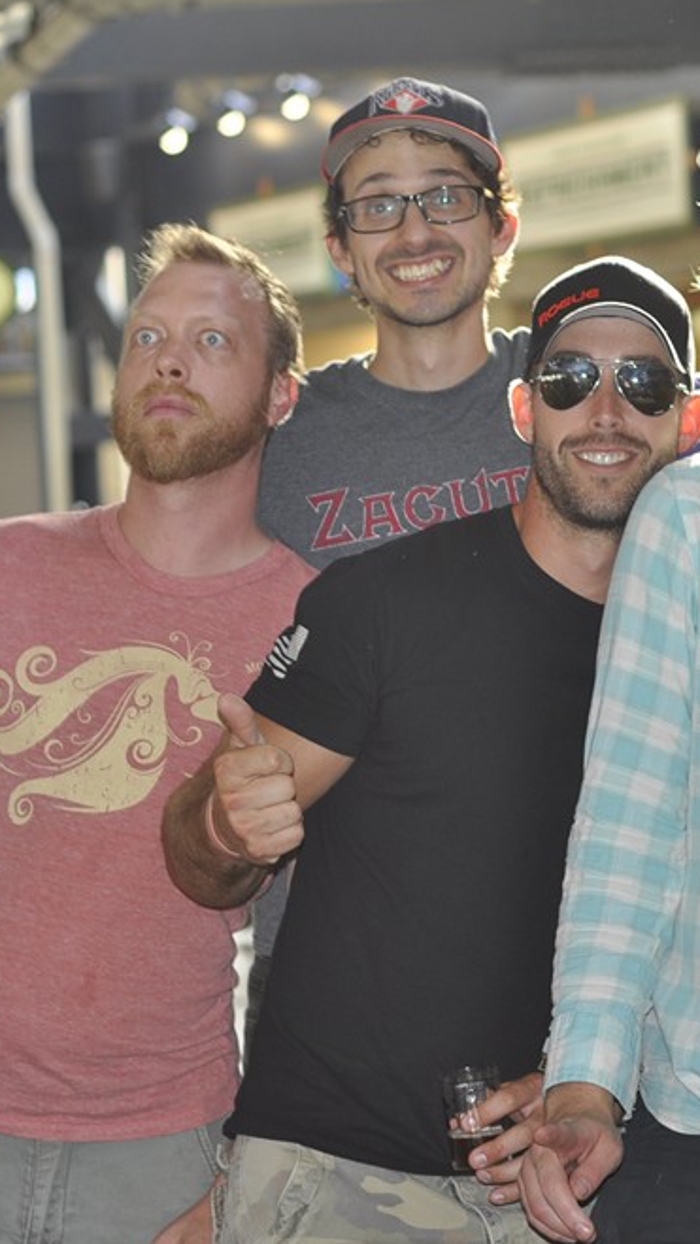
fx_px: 3924
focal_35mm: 119
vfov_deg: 18.0
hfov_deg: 10.1
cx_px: 645
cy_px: 621
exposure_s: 1/60
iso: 200
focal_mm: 50
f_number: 2.8
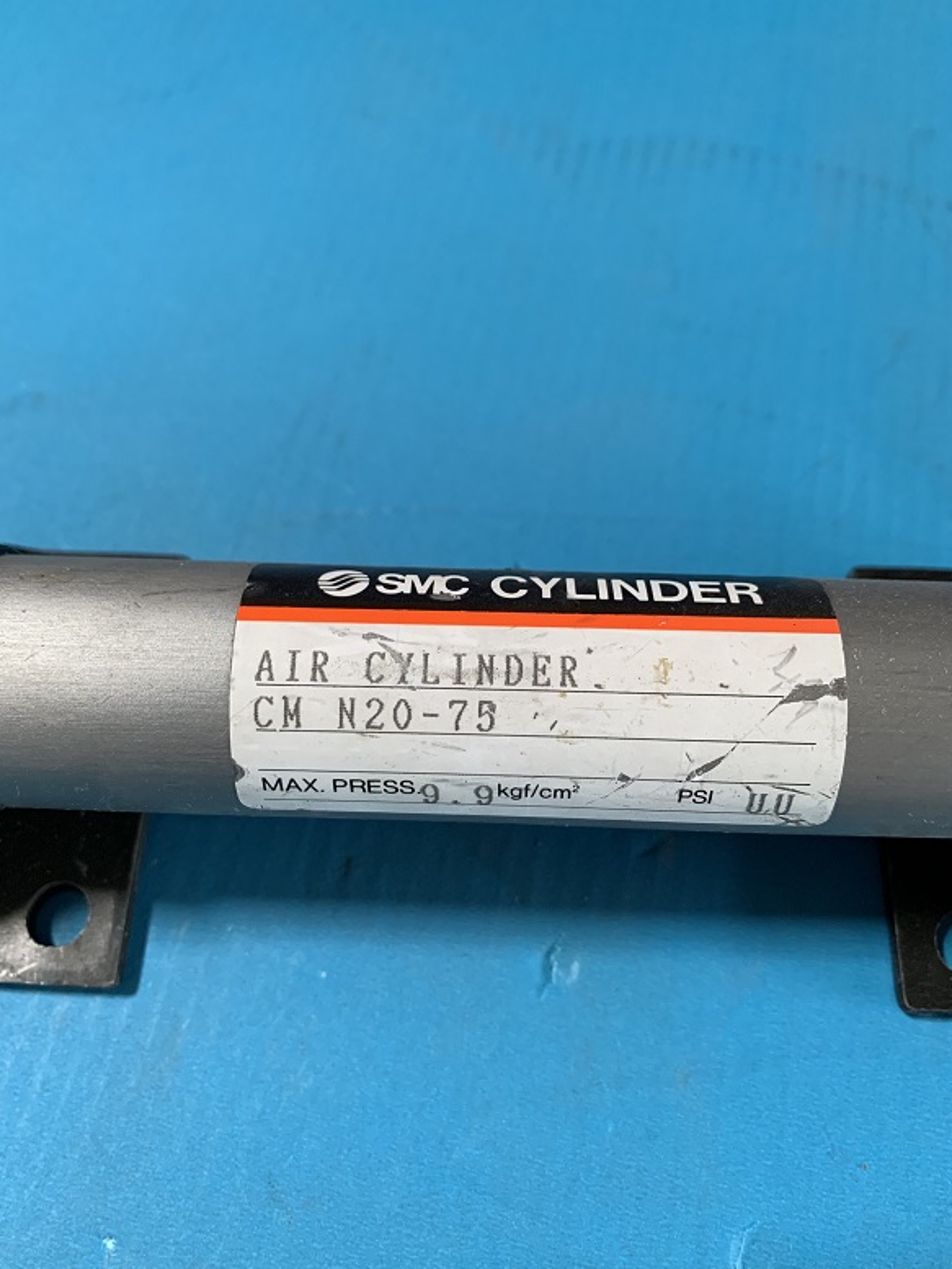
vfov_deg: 65.3
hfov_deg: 51.4
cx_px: 474
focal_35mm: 27
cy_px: 623
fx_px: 990
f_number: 1.8
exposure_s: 1/60
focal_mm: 4.25
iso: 320
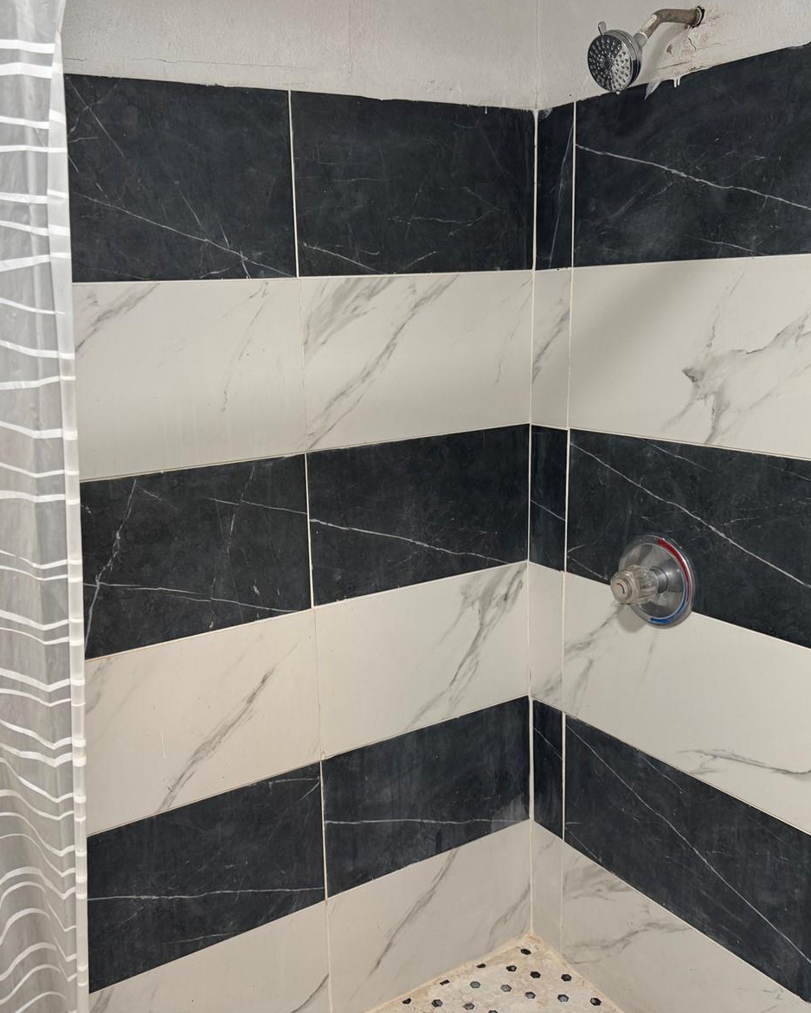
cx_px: 349
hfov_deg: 45.7
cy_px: 497
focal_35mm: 32
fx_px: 960
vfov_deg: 55.7
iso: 160
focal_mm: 6.76
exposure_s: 1/60
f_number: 1.78
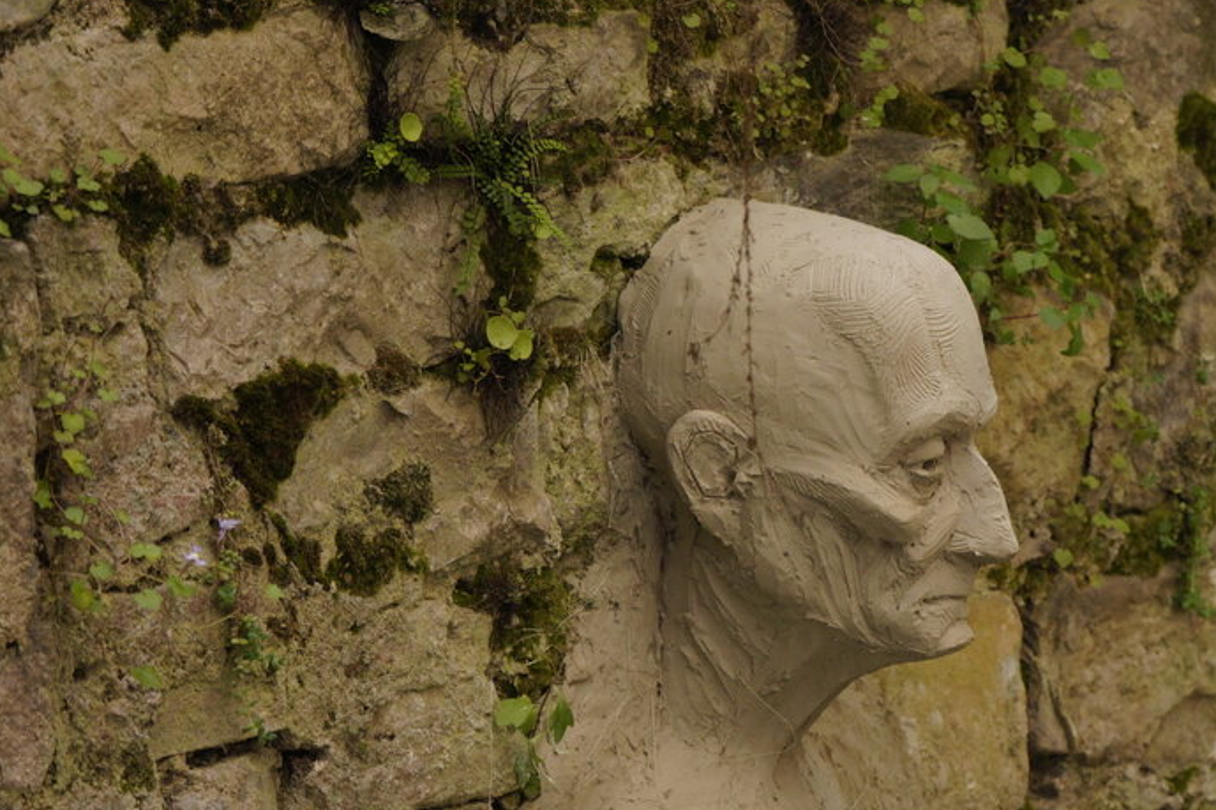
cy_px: 669
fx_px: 4120
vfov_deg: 11.2
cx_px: 939
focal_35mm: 122
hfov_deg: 16.7
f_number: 5.6
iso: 1600
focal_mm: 70
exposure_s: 1/100
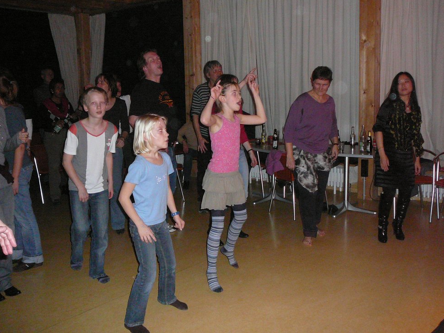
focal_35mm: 36
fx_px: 462
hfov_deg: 51.4
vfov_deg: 39.7
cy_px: 162
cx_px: 225
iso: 400
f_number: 2.8
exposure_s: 1/30
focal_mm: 5.2
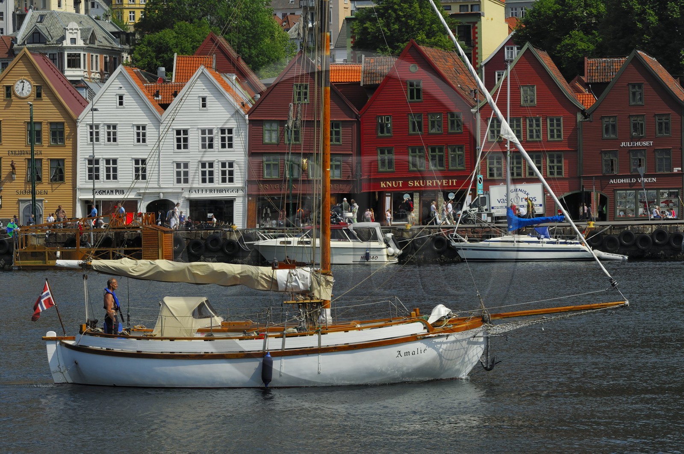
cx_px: 342
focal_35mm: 147
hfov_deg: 14.0
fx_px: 2789
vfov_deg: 9.3
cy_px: 227
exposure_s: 1/400
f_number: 8.5
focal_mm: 98
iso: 100
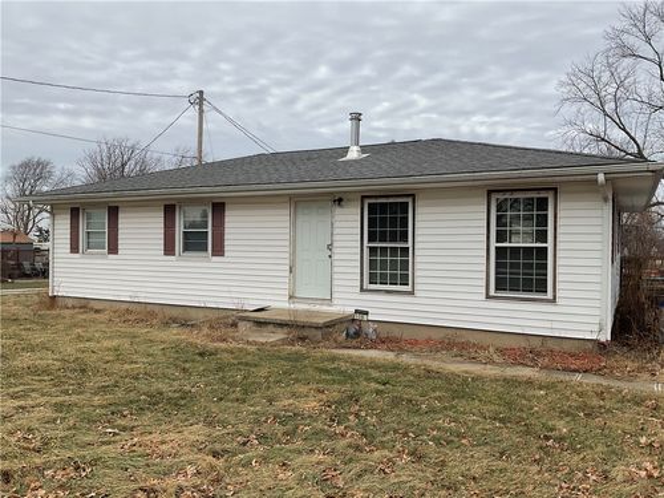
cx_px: 332
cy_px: 249
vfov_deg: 48.2
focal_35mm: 29
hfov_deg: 61.7
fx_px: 556
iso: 16
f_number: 1.8
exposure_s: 1/1342
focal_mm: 3
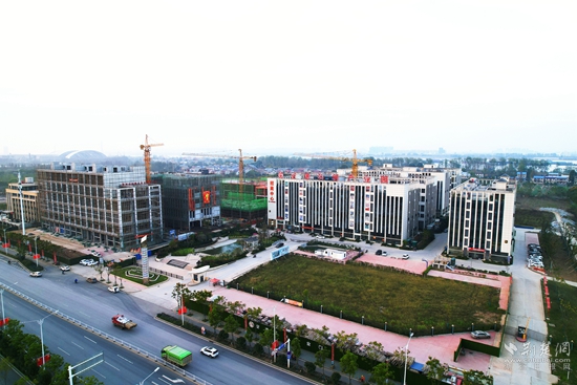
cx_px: 288
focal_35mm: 22
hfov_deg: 78.6
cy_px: 192
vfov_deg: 57.3
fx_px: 353
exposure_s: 1/120
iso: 100
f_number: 2.8
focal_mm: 8.38
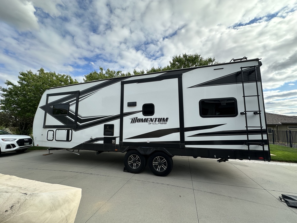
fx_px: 120
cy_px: 112
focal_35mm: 14
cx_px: 148
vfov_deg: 85.7
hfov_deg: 102.1
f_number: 2.2
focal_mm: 2.22
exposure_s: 1/972
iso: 40
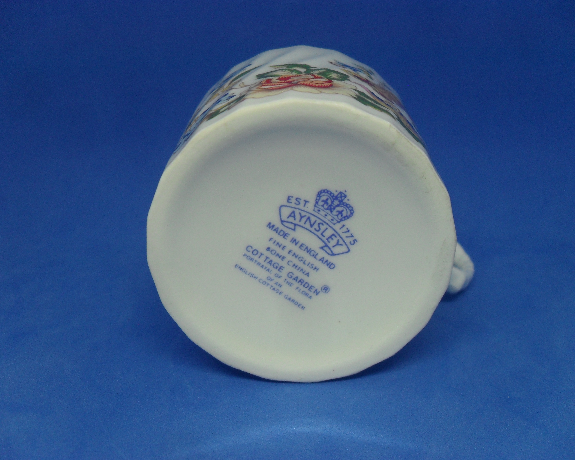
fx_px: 630
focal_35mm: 37
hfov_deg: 49.1
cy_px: 231
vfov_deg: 40.1
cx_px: 298
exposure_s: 1/90
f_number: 2.8
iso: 100
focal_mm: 6.2
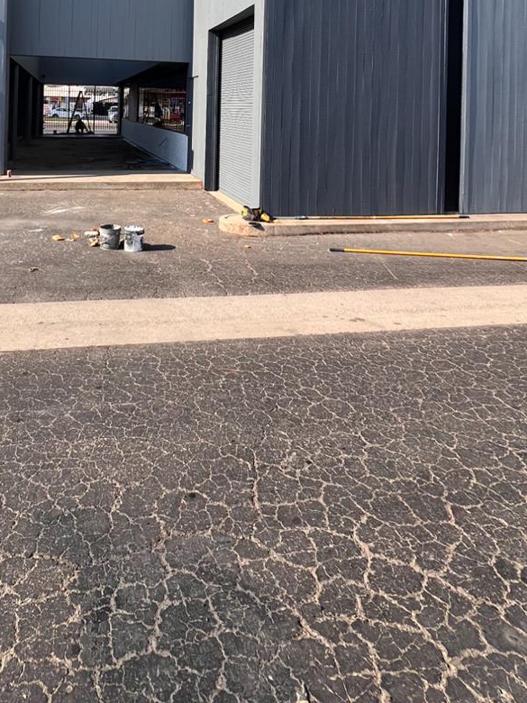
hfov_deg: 54.0
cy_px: 104
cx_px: 185
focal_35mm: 25
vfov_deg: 61.3
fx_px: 507
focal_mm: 1.57
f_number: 1.8
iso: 32
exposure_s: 1/673
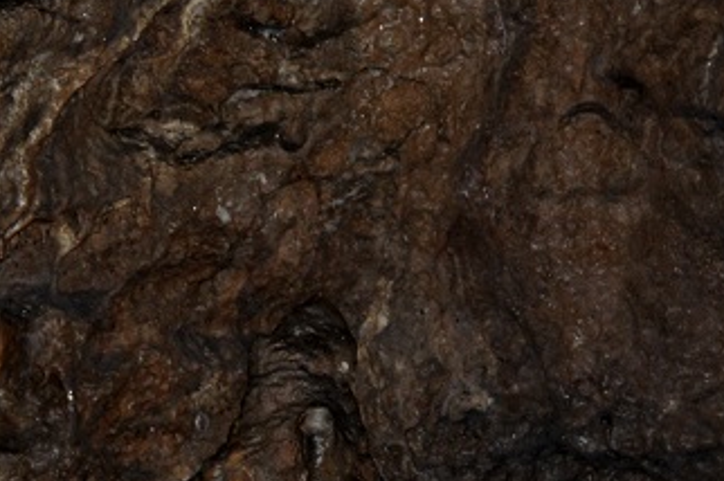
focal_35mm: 149
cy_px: 621
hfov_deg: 13.5
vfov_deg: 9.0
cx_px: -102
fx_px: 2993
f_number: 4.5
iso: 500
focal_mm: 32
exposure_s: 1/60
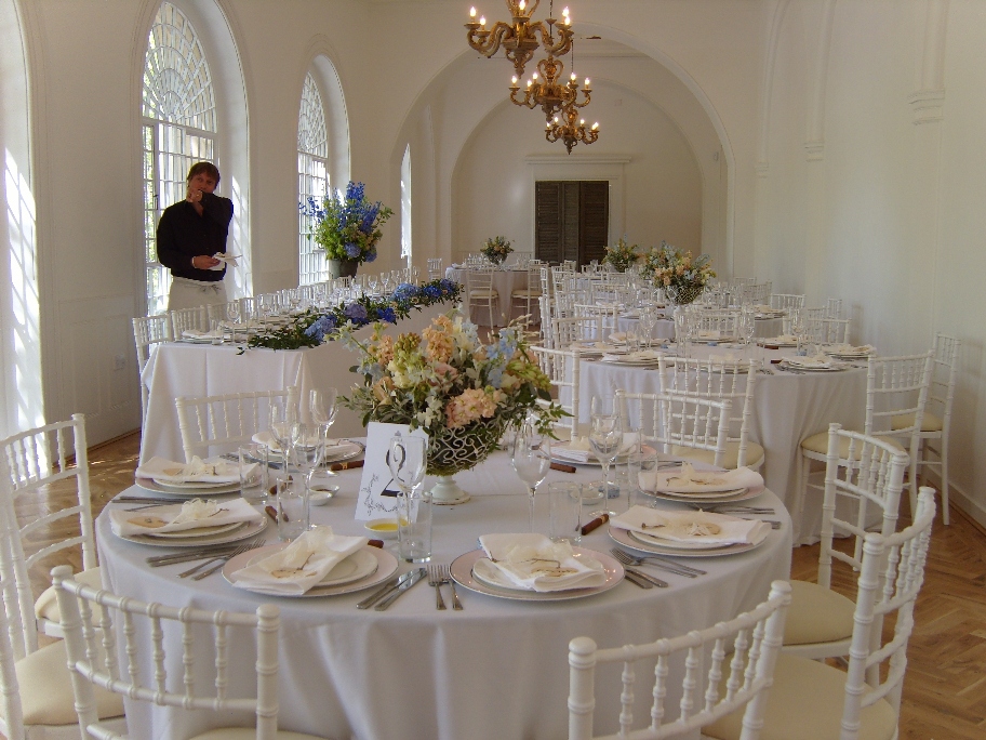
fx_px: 997
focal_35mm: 35
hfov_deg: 52.6
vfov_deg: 40.7
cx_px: 493
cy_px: 370
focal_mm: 7.4
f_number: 2.8
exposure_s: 1/45
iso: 80
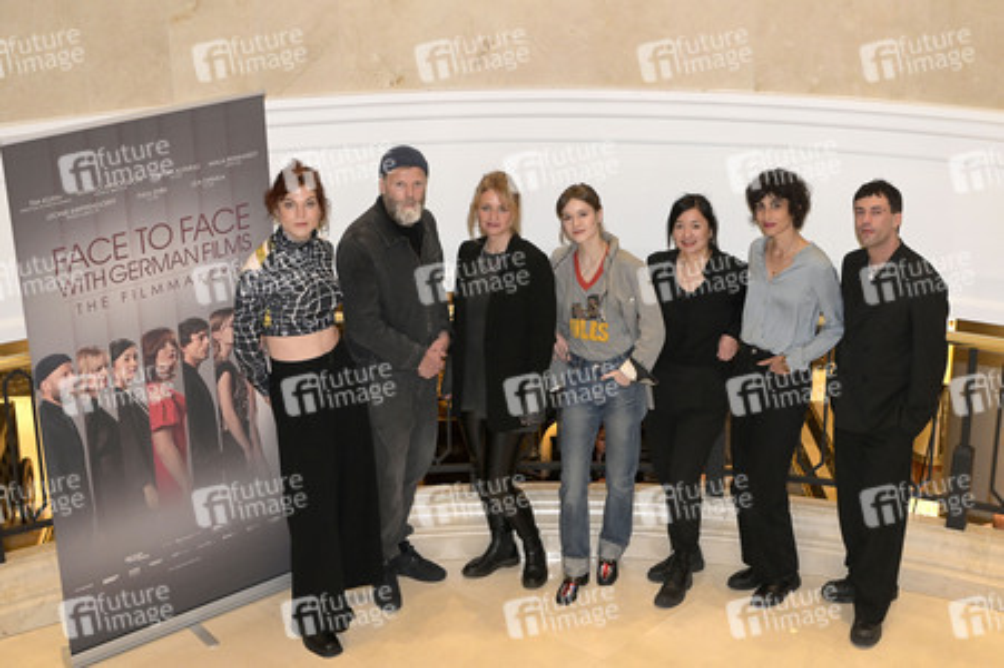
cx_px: 502
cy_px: 334
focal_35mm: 58
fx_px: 1616
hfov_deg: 34.5
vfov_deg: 23.3
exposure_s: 1/250
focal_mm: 58
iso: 2500
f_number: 4.5
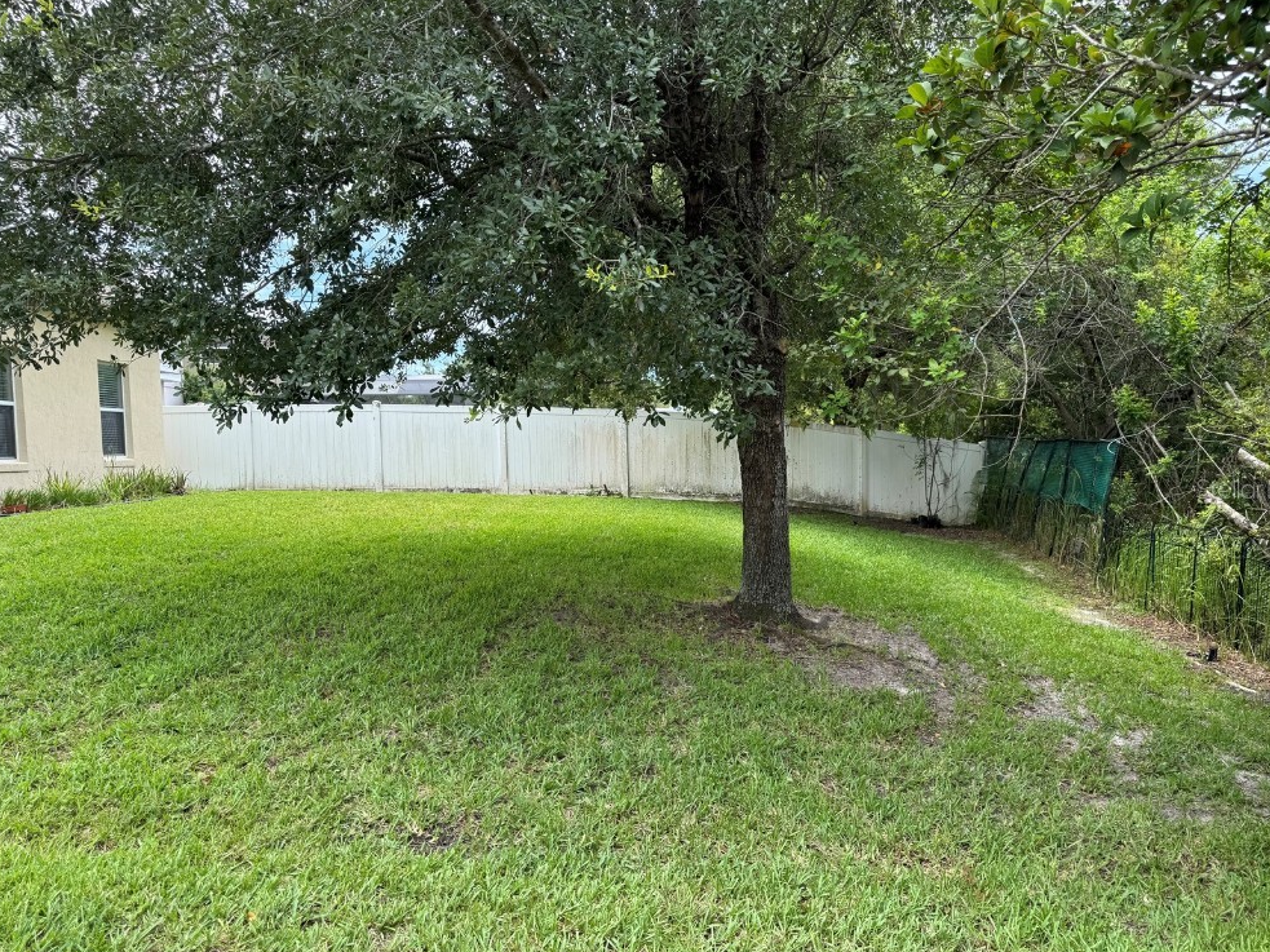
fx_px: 917
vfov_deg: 54.9
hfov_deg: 69.4
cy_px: 488
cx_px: 656
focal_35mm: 25
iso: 80
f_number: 1.78
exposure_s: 1/802
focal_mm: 6.76
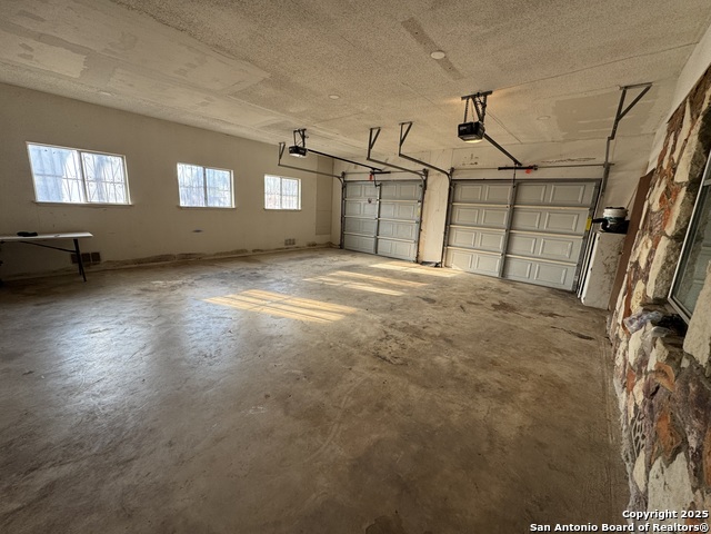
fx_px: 288
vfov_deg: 85.7
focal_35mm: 14
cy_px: 267
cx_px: 356
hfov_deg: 102.1
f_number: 2.2
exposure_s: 1/99
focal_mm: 2.22
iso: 80
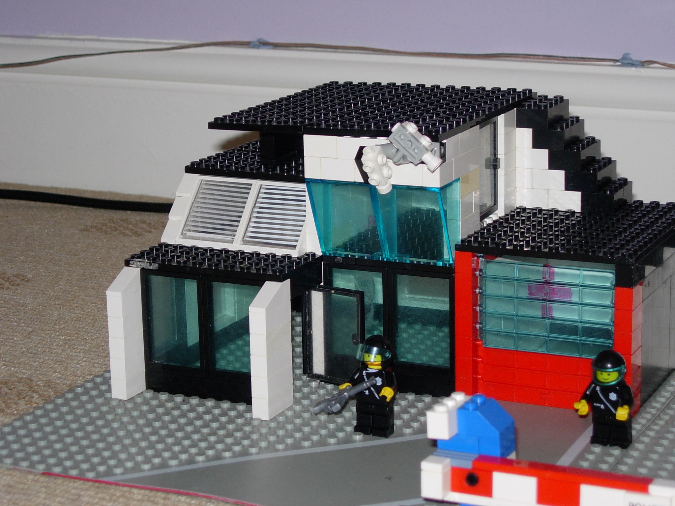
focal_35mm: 92
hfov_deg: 21.3
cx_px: 338
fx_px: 1794
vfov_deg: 16.1
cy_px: 253
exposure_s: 1/64
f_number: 4.3
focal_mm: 19.1
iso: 79
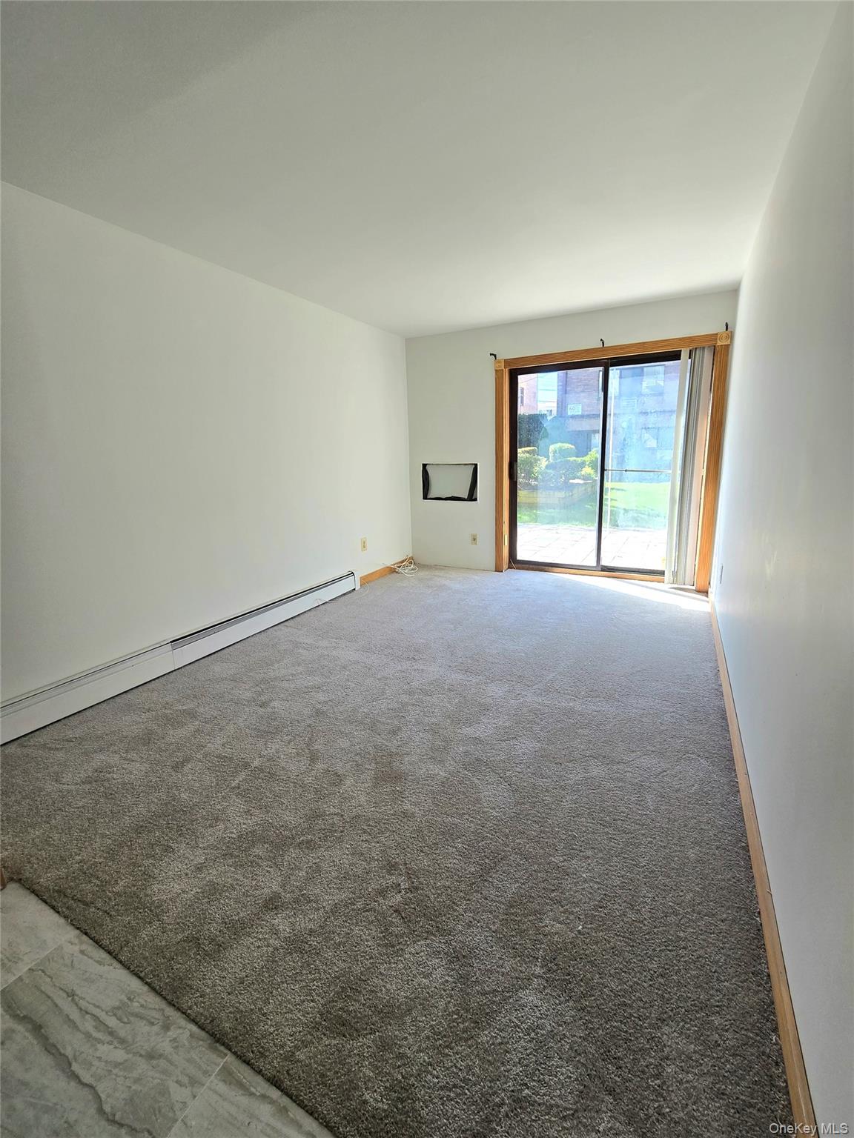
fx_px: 428
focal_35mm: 13
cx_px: 427
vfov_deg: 106.2
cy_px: 569
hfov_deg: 89.9
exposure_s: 1/159
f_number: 2.2
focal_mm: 2.2
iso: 50
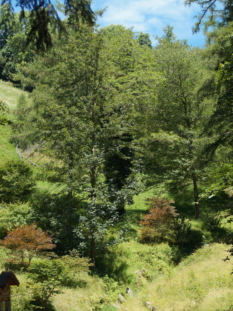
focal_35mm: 82
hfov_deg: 18.0
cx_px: 116
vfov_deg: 23.8
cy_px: 151
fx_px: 736
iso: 100
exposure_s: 1/200
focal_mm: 50
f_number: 4.5
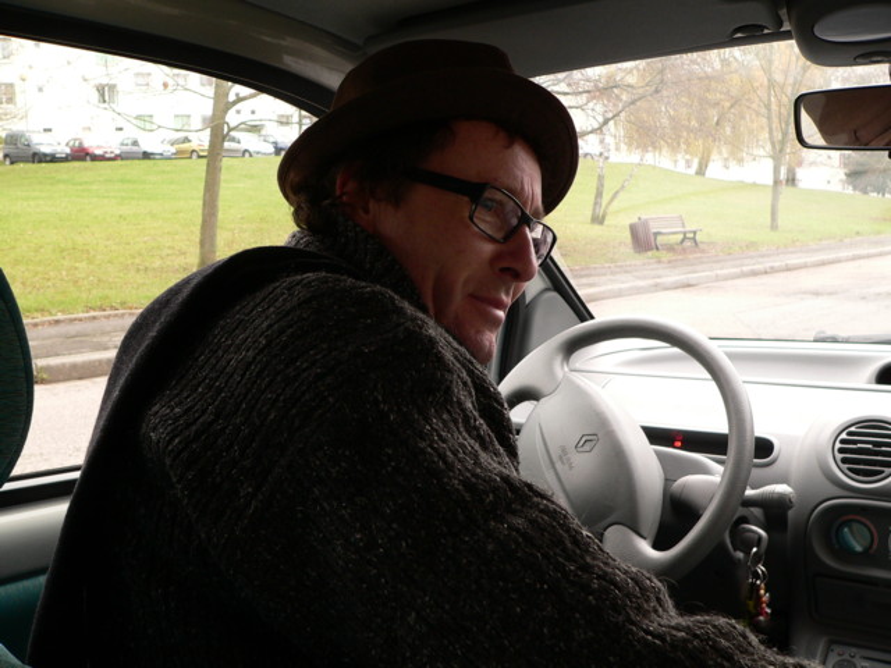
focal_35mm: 36
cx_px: 446
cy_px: 334
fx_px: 927
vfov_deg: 39.7
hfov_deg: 51.4
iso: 150
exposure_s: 1/60
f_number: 2.8
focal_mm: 6
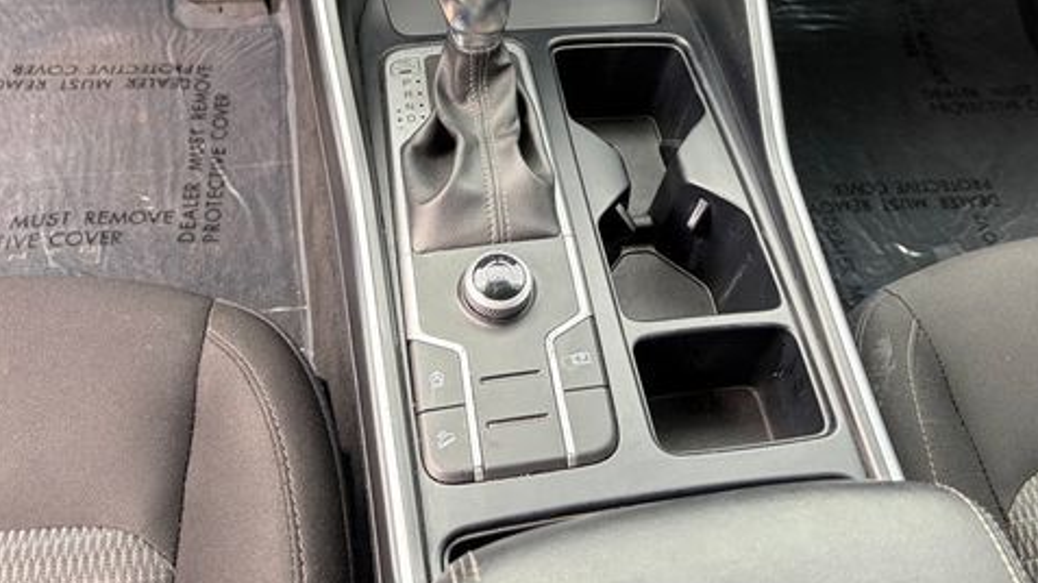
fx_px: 1046
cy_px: 67
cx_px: 551
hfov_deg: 52.8
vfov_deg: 29.9
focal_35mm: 38
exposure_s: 1/64
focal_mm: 5.96
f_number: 1.6
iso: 125
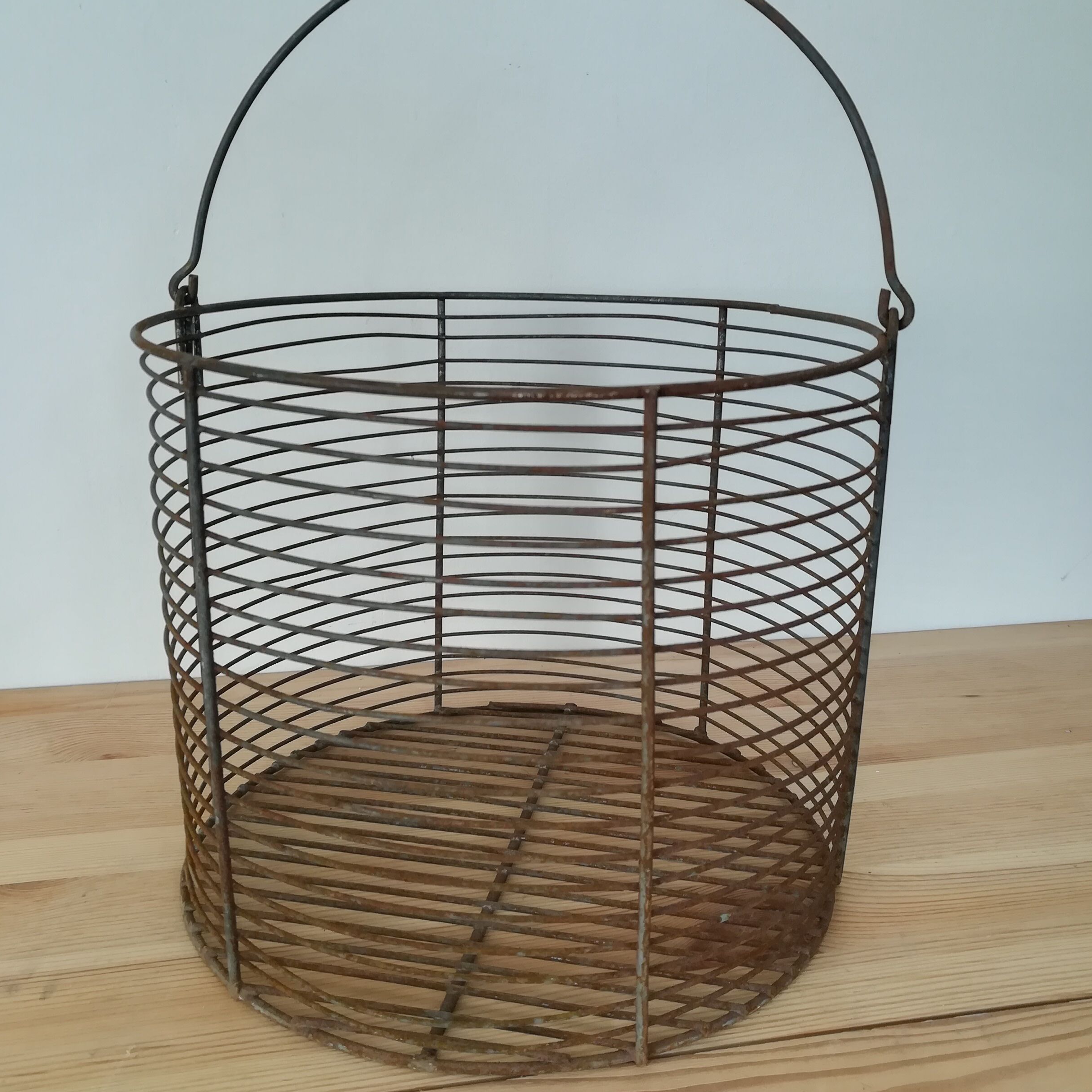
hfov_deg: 52.5
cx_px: 551
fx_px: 1106
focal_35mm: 31
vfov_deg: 52.5
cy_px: 526
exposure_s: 1/33.3
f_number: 2.2
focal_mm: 3.83
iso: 80
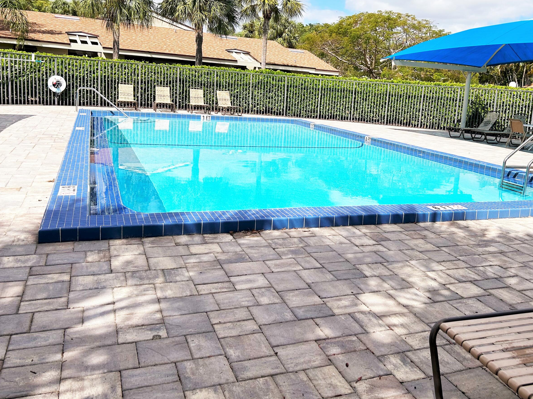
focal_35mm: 33
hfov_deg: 54.7
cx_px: 336
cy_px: 164
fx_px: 508
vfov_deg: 42.8
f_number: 1.5
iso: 50
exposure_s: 1/5882
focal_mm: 5.7
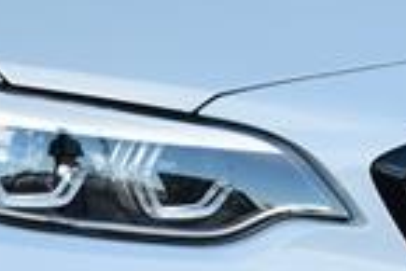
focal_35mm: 223
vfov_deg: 6.2
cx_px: 0
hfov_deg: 9.2
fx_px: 2515
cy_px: 147
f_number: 9
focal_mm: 27
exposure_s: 1/125
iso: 400
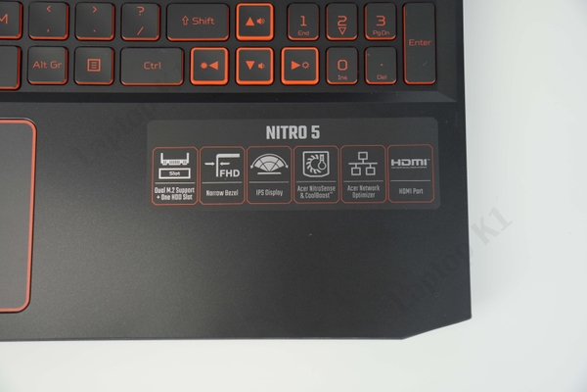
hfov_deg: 41.1
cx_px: 294
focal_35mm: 48
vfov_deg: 28.1
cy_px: 196
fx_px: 783
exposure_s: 1/80
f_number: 2.8
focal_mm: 32
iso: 100
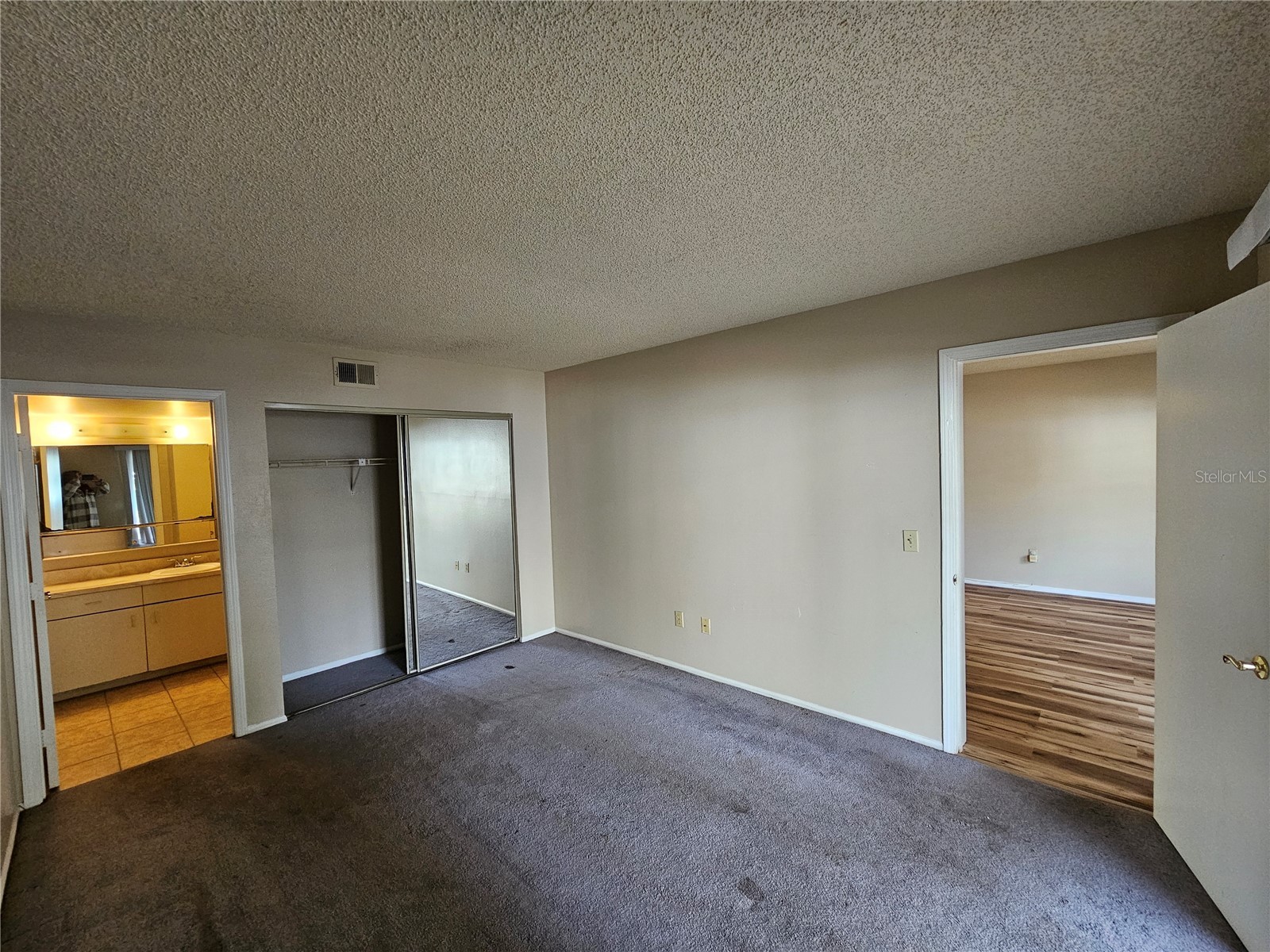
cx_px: 635
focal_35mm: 13
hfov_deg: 106.2
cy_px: 476
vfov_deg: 89.9
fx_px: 477
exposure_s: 1/60
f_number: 2.2
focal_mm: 2.2
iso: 320
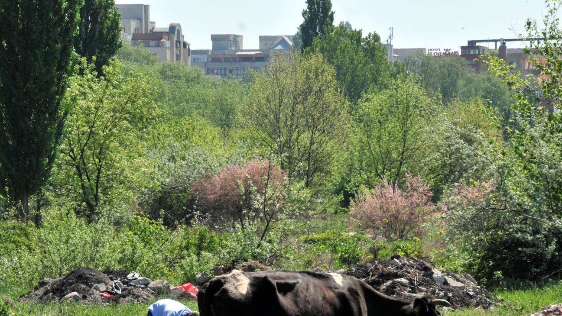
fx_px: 3425
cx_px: 218
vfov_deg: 5.3
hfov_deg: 9.4
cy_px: 287
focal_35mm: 230
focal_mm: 95
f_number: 11
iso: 320
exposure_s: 1/500
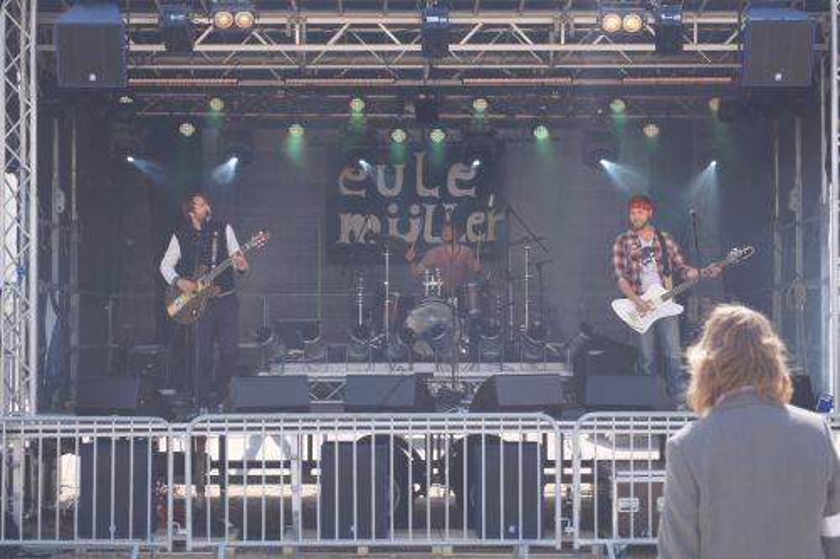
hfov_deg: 24.6
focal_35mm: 82
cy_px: 280
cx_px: 420
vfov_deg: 16.5
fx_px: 1924
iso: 125
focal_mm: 55
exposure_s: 1/160
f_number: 5.6
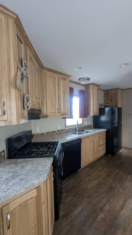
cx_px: 76
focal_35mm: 18
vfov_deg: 92.6
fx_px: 112
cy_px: 121
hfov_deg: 60.7
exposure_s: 1/40
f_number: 2.2
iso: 311
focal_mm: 2.35
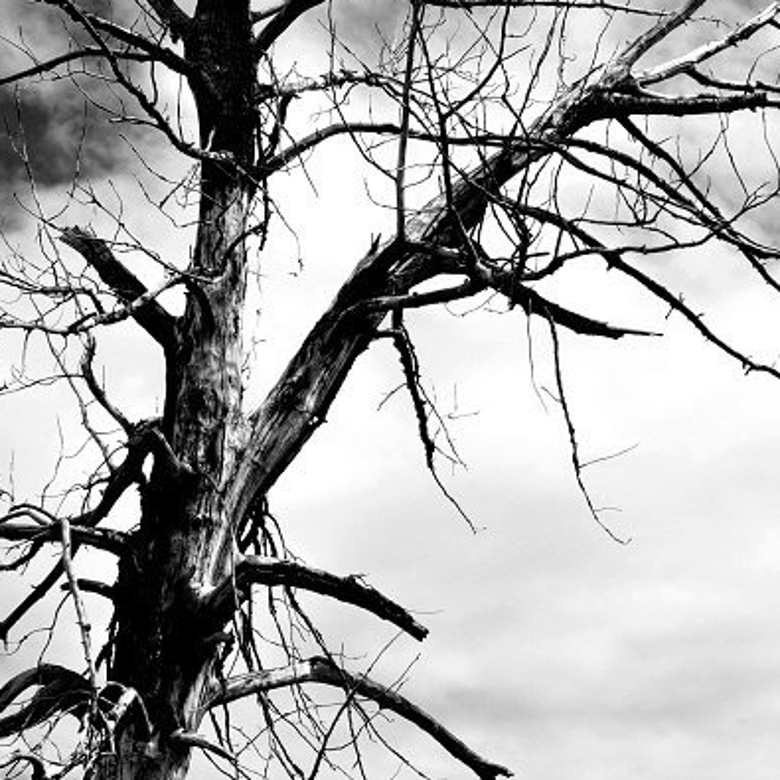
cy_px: 407
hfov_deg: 24.2
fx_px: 1813
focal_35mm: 71
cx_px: 457
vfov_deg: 24.3
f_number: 9
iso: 200
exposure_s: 1/320
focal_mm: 21
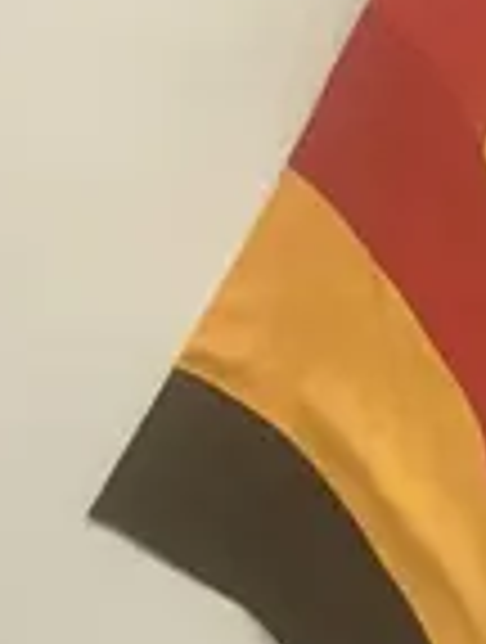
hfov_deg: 7.0
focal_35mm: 200
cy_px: 748
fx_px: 3727
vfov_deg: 9.7
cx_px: 1251
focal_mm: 3.99
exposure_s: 1/50
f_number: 1.8
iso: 160
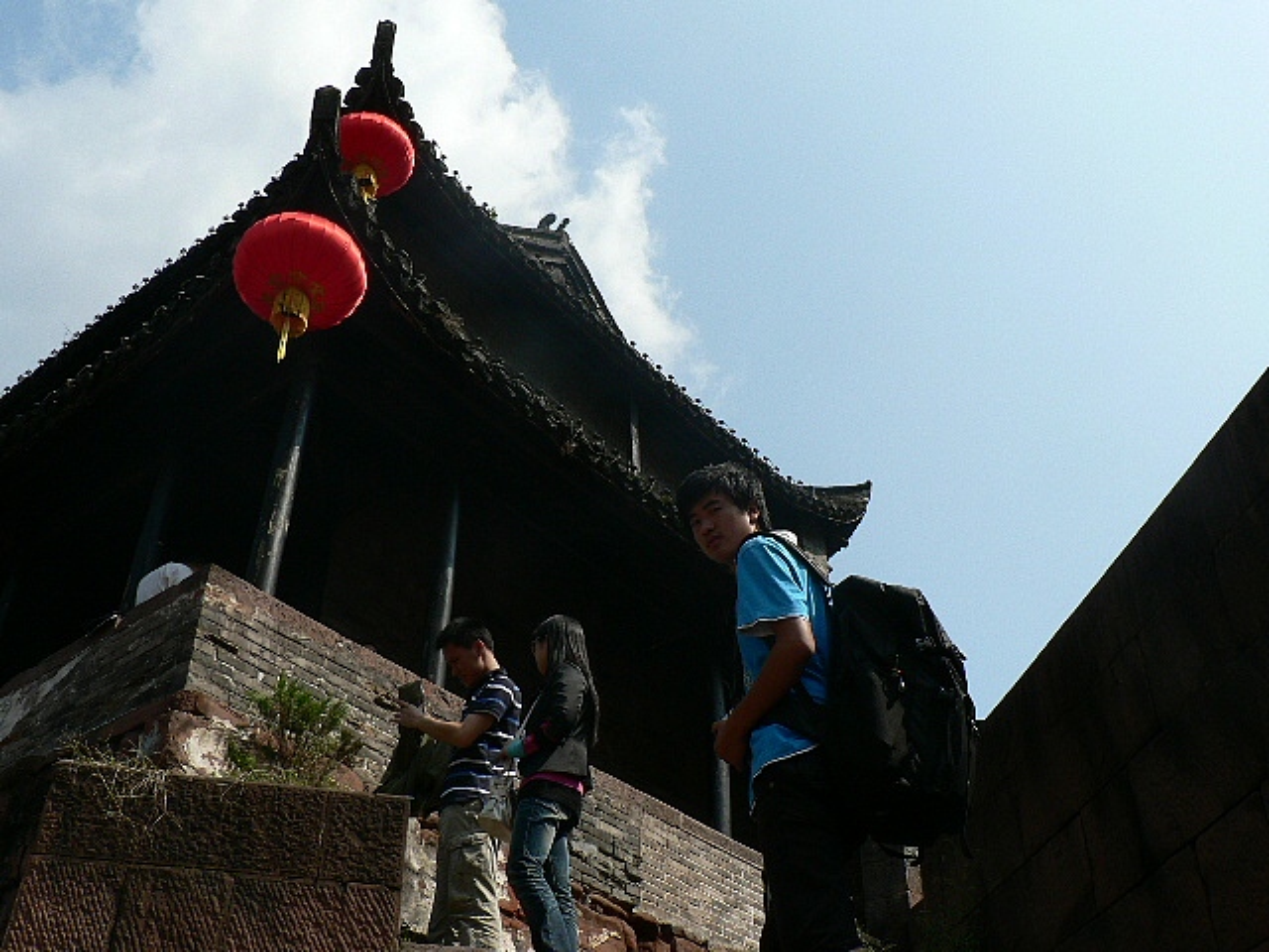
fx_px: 1320
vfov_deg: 39.7
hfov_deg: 51.4
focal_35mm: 36
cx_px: 634
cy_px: 476
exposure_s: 1/500
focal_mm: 6
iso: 80
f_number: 5.6
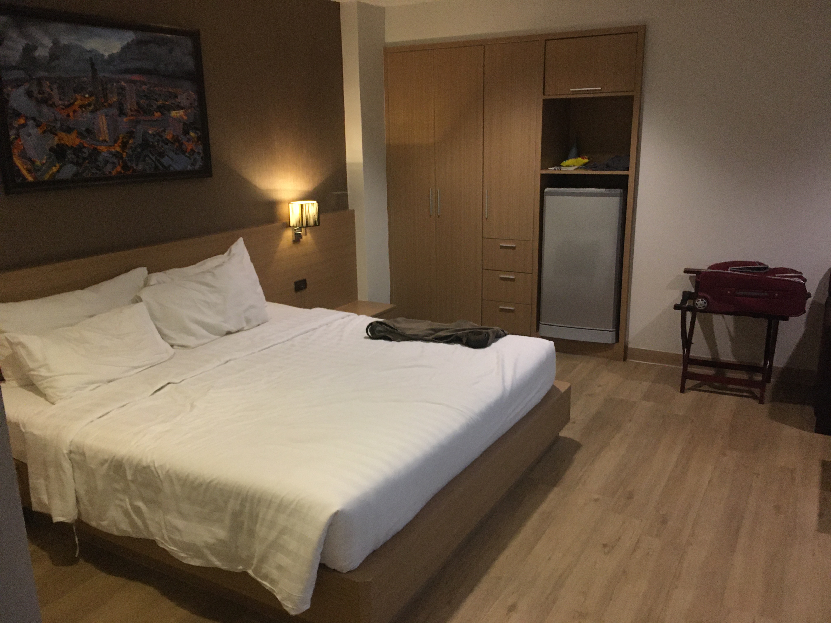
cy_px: 312
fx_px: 696
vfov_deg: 48.2
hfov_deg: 61.7
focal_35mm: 29
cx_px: 416
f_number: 2.2
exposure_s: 1/33
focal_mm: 4.15
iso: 200
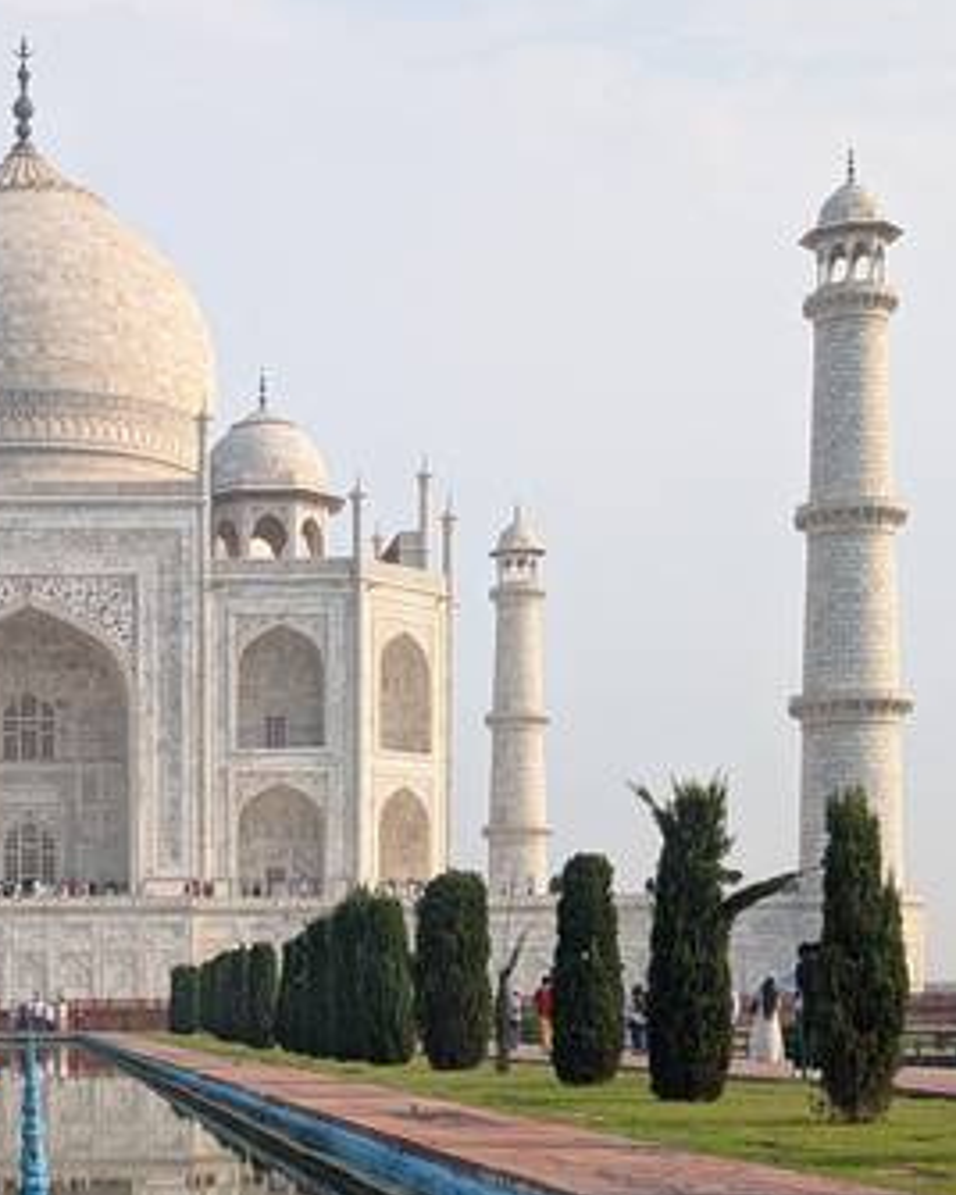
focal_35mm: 67
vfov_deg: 27.4
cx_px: 89
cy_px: 1042
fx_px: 2370
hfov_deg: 22.2
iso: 25
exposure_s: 1/827
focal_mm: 6.9
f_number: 1.68
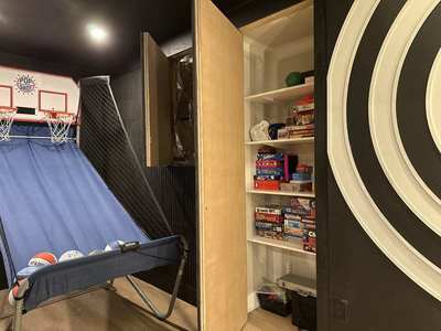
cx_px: 220
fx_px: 306
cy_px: 166
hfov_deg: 71.6
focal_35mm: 24
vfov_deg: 56.8
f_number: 1.78
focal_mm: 6.86
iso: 500
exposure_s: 1/60
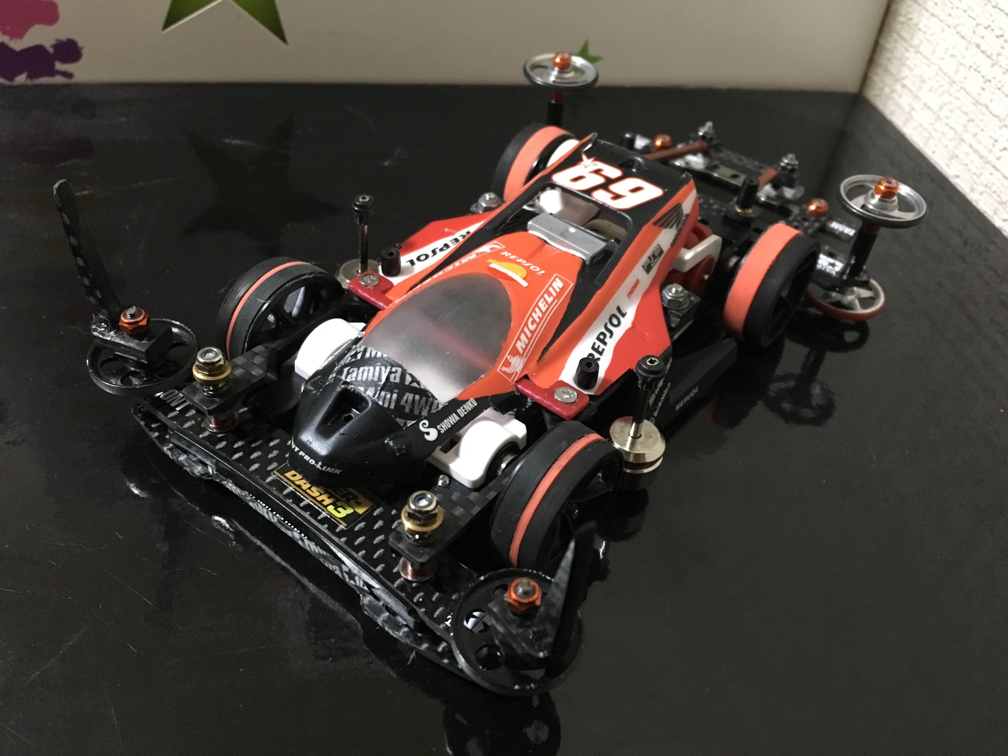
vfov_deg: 48.2
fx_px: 844
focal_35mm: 29
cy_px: 378
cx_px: 504
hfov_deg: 61.7
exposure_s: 1/15
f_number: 2.2
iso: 250
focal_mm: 4.15
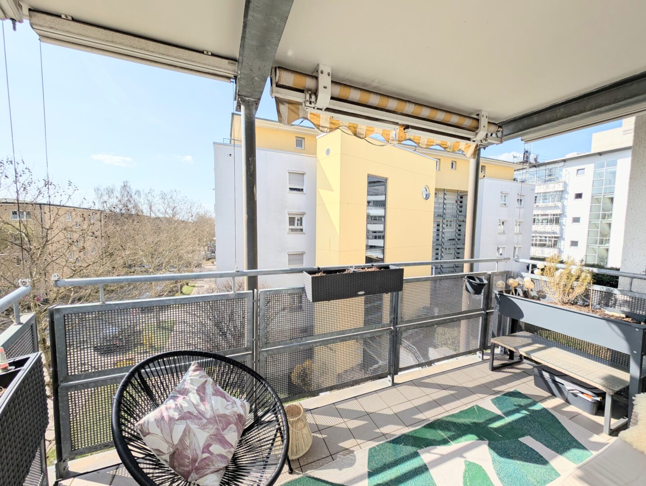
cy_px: 243
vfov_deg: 94.7
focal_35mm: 12
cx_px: 323
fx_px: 224
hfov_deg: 110.5
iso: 39
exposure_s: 1/2004
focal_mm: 2.23
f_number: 1.95
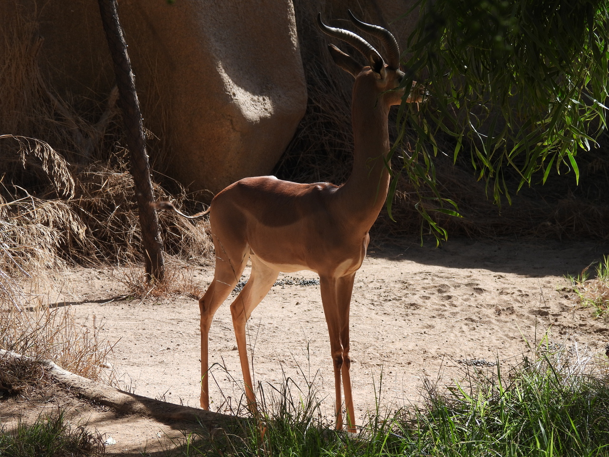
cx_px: 304
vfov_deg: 7.4
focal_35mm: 200
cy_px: 228
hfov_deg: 9.9
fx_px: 3519
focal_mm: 35.7
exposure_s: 1/320
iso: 100
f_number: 4.5
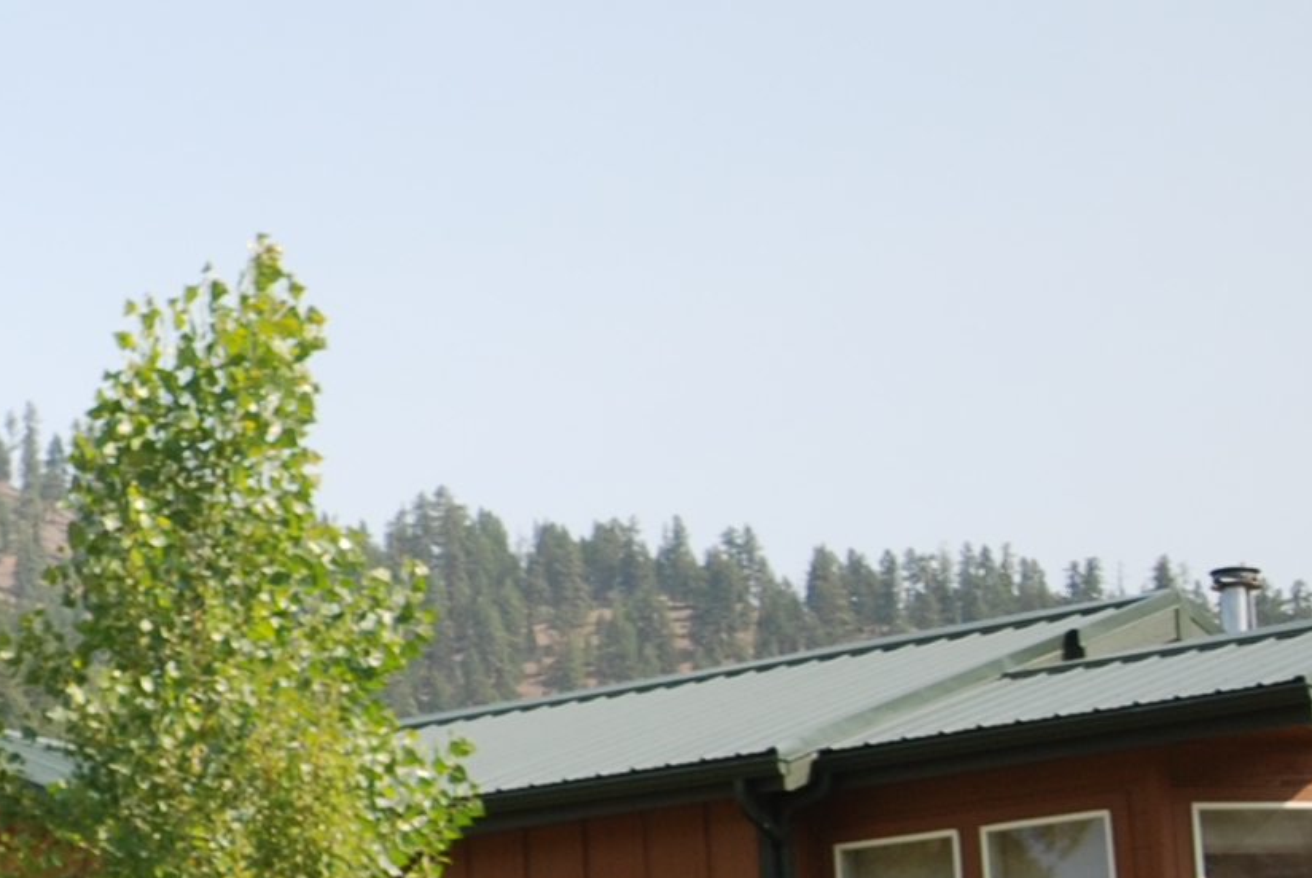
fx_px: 5143
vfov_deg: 9.7
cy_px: 585
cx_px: -1002
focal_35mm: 141
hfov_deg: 13.2
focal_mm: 20
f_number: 6.3
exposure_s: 1/160
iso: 100
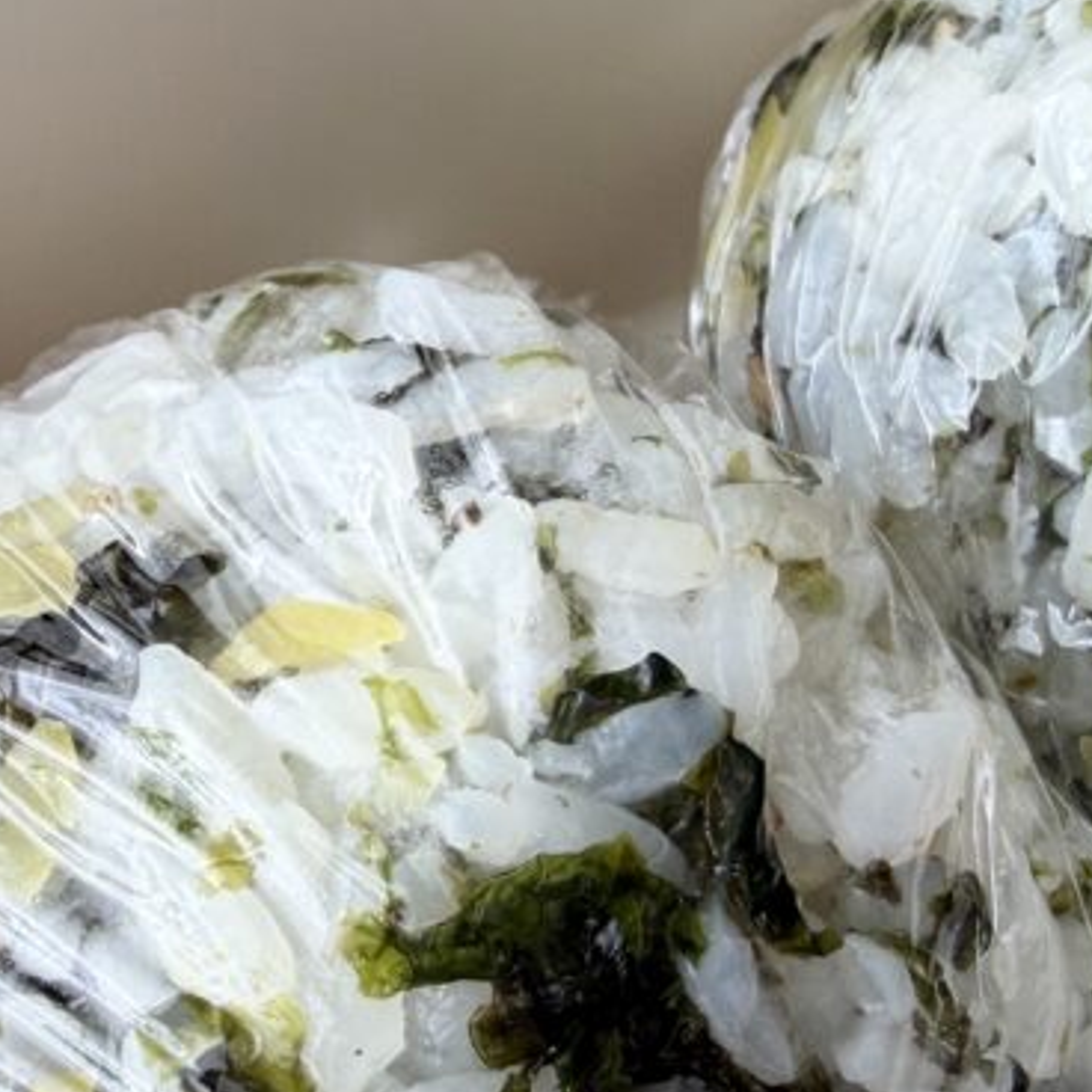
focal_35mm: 59
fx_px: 2106
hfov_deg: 29.0
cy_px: 783
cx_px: 656
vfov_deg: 28.7
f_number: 2.2
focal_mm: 2.22
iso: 64
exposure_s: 1/121
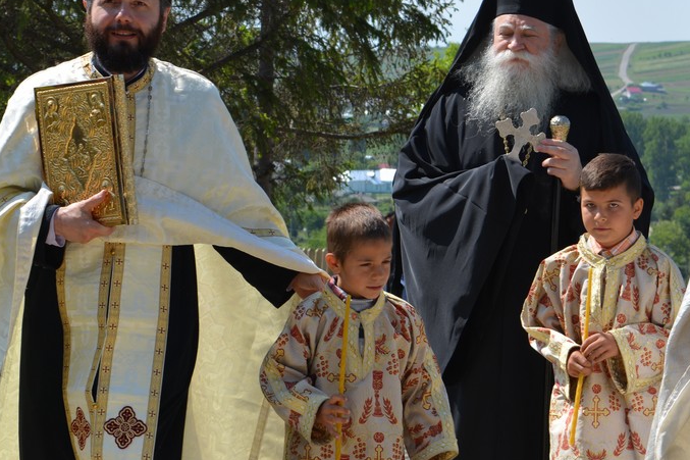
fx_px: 2548
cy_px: 105
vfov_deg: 10.3
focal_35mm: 133
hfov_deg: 15.4
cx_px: 390
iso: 100
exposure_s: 1/250
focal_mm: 50
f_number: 8
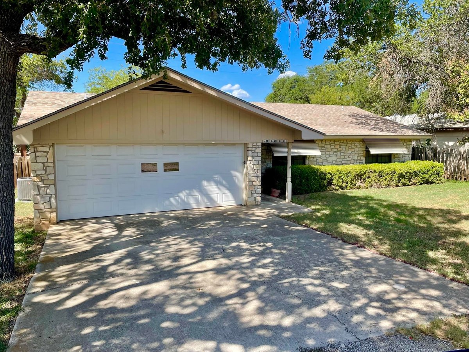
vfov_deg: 53.1
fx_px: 352
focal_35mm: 26
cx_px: 234
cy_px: 176
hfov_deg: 67.3
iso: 32
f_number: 1.6
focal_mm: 4.2
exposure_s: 1/1289
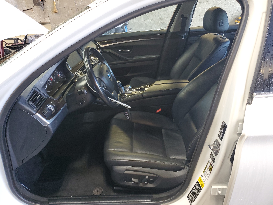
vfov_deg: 53.1
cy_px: 102
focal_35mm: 26
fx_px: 205
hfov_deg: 67.3
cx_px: 136
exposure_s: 1/60.2
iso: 118
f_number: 1.5
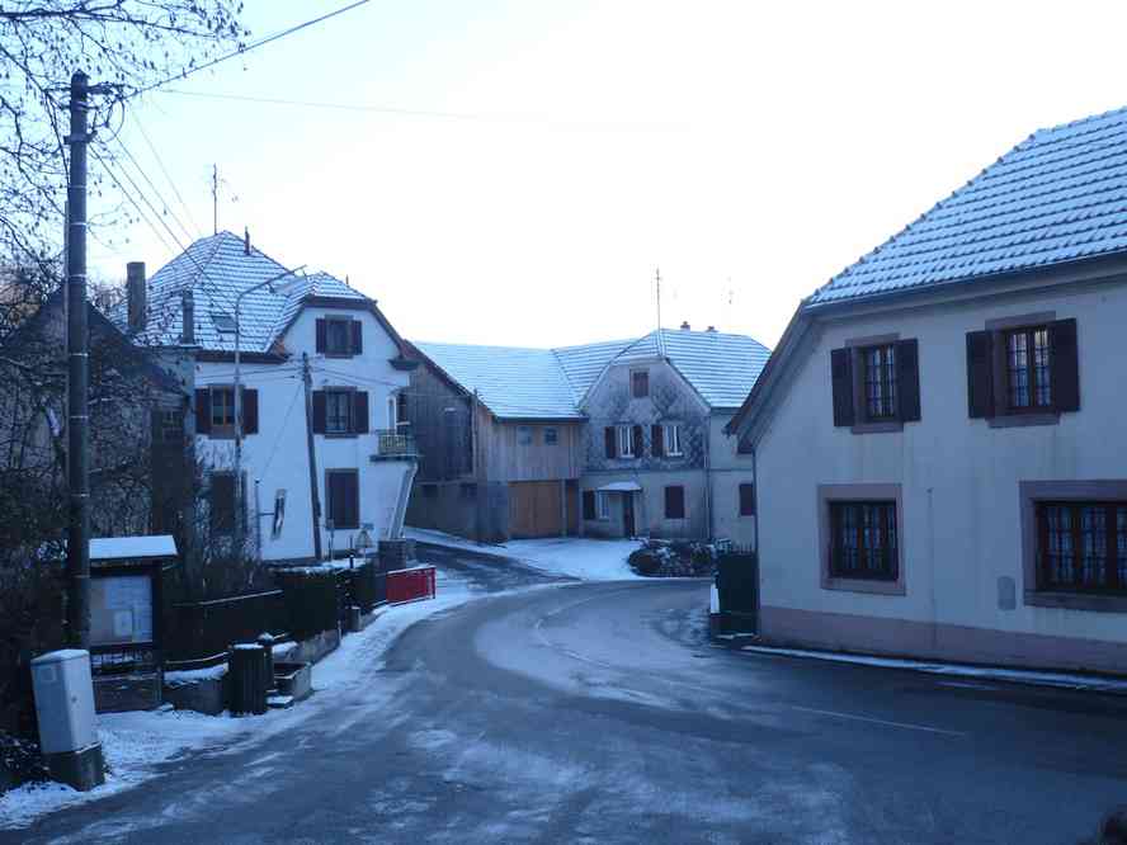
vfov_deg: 36.0
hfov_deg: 46.8
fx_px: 1302
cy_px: 422
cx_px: 564
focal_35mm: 40
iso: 100
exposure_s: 1/320
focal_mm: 5.8
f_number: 2.8
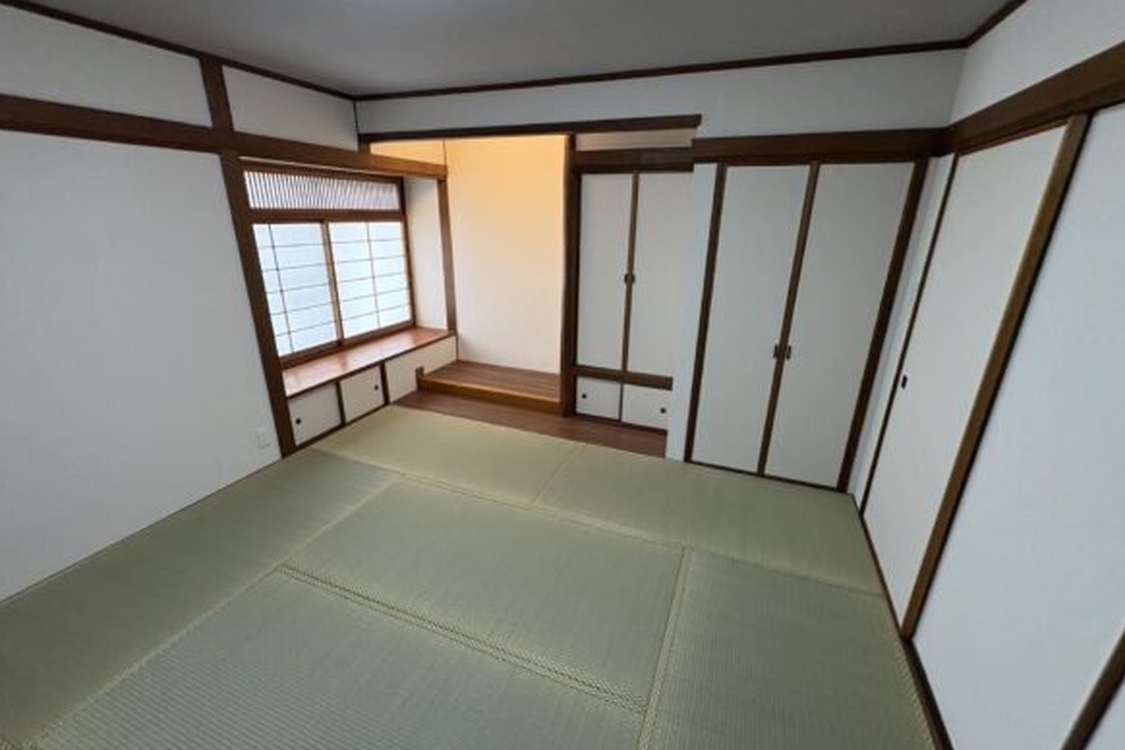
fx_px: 469
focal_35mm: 15
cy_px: 371
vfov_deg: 77.3
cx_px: 562
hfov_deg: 100.4
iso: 250
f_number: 2.2
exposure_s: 1/60
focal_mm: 2.22
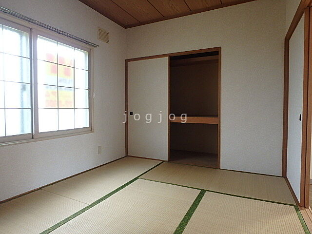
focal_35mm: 21
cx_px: 156
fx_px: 189
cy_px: 117
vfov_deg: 63.4
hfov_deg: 79.0
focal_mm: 3.7
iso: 200
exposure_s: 1/50
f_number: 3.5
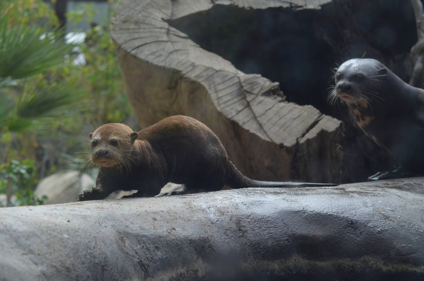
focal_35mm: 105
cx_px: 212
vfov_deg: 13.0
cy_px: 140
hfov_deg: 19.5
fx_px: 1234
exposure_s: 1/500
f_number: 5.6
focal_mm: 70
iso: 280
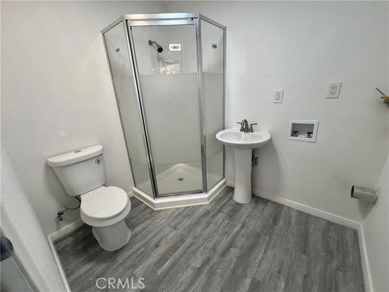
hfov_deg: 106.2
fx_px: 146
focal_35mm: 13
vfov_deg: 89.9
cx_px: 194
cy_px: 146
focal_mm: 1.57
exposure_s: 1/120
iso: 80
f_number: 1.8
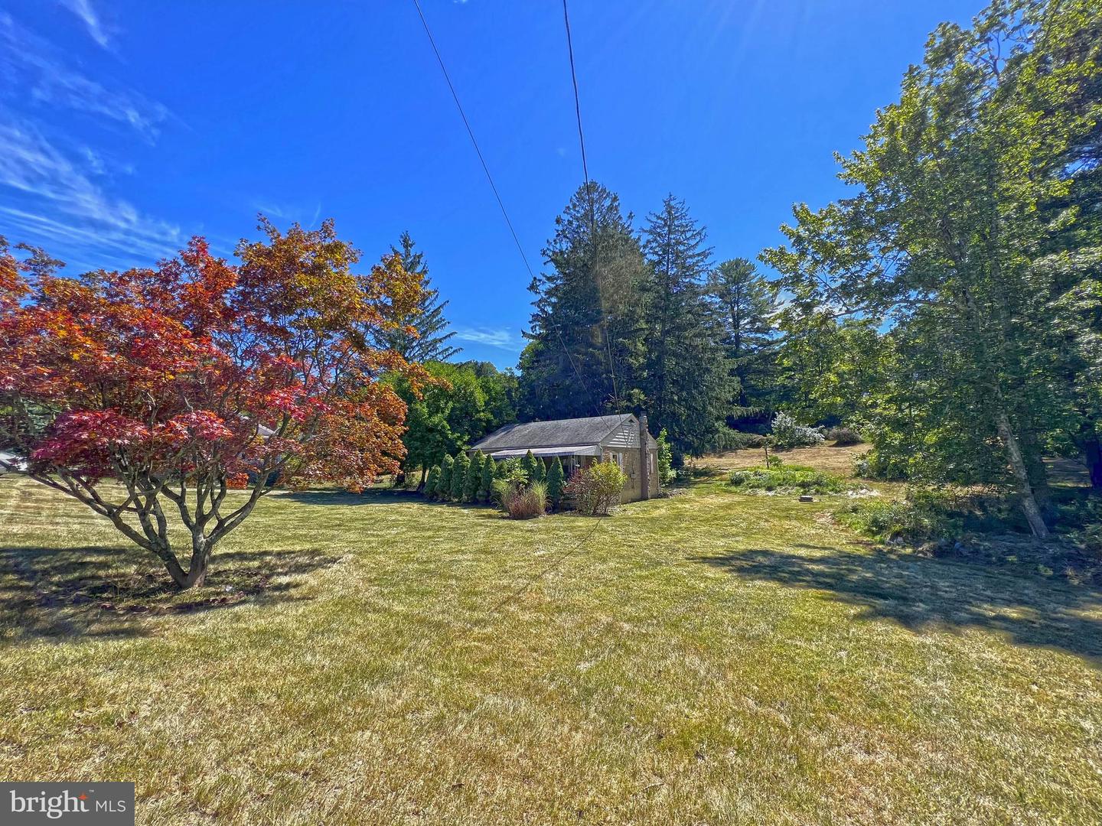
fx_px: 414
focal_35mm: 13
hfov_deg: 106.2
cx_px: 551
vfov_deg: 89.9
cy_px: 413
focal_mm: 1.57
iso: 32
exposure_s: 1/717
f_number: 1.8
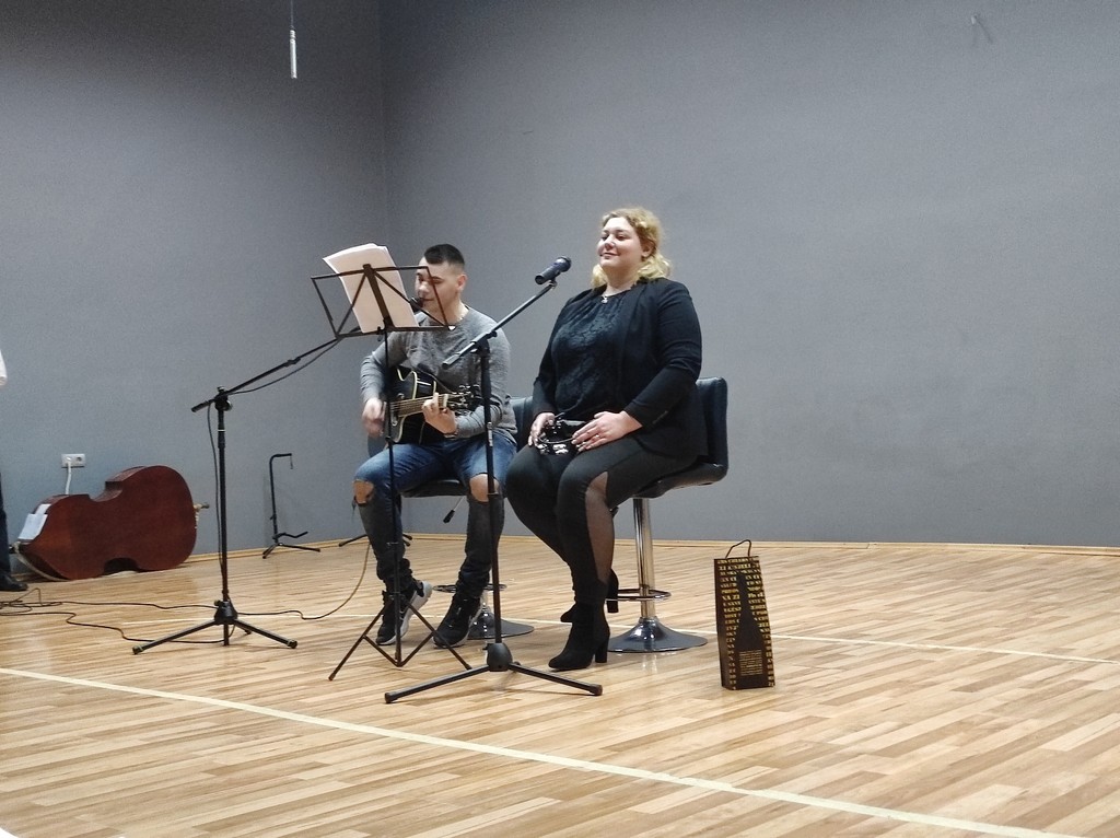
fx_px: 808
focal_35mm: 25
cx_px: 560
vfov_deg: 54.8
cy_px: 419
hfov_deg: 69.4
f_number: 1.79
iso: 1499
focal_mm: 4.7
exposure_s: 1/33
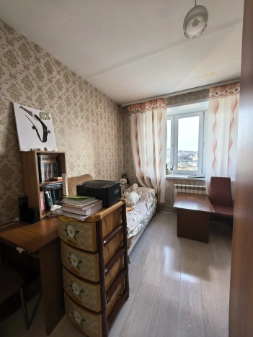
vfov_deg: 106.2
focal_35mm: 13
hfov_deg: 89.9
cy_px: 168
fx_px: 127
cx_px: 126
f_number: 2.2
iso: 125
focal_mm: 1.95
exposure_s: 1/100
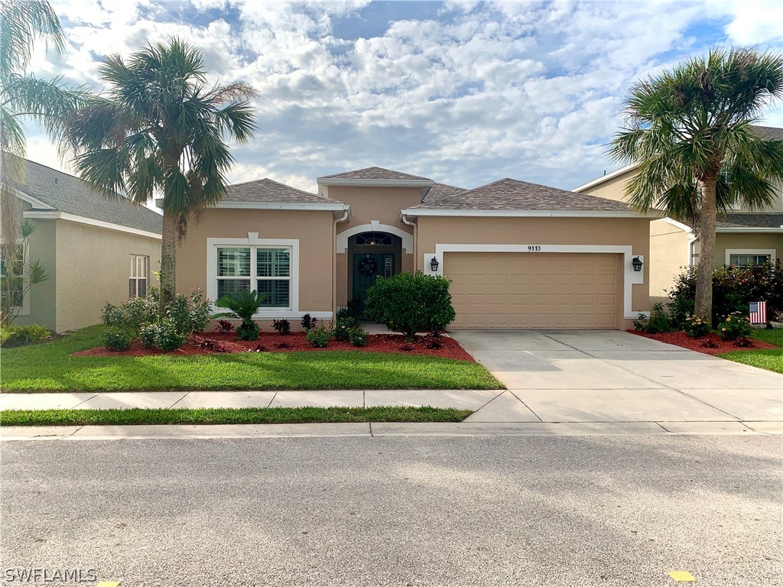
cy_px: 294
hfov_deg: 67.3
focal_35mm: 26
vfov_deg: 53.1
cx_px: 392
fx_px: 588
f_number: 1.8
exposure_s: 1/3185
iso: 25
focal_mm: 4.25
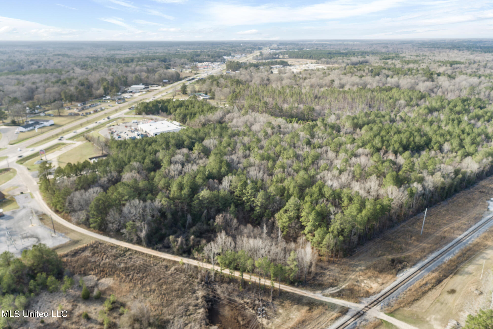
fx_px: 329
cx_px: 246
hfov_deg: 73.8
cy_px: 164
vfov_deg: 53.1
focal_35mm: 24
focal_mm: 8.8
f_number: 5.6
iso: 100
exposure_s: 1/100
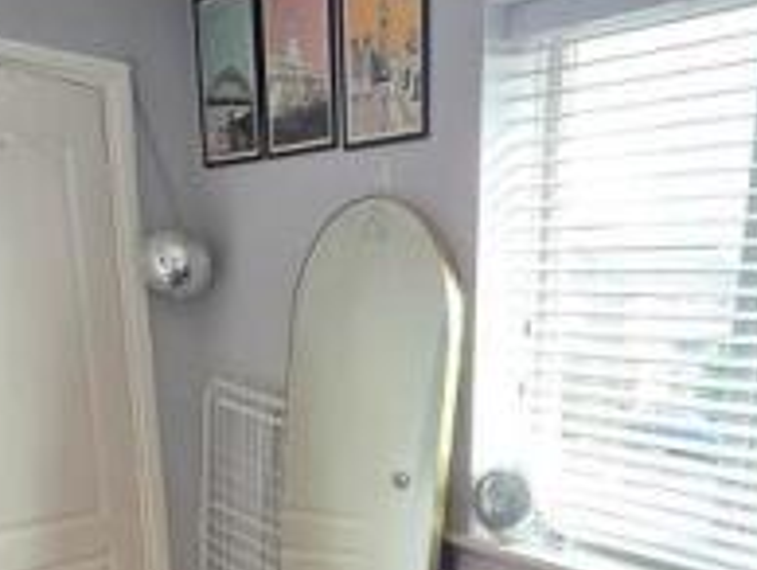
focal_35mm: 39
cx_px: 513
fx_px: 854
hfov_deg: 46.9
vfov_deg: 32.8
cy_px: 611
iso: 200
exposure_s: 1/100
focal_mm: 2.2
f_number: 1.9
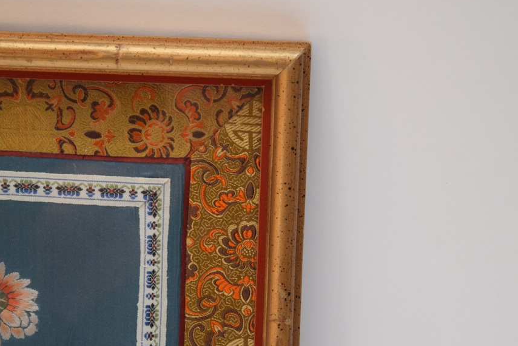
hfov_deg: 21.1
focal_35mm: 97
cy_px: 156
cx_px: 215
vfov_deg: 14.2
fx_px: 1390
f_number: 5.6
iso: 900
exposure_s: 1/60
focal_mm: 55
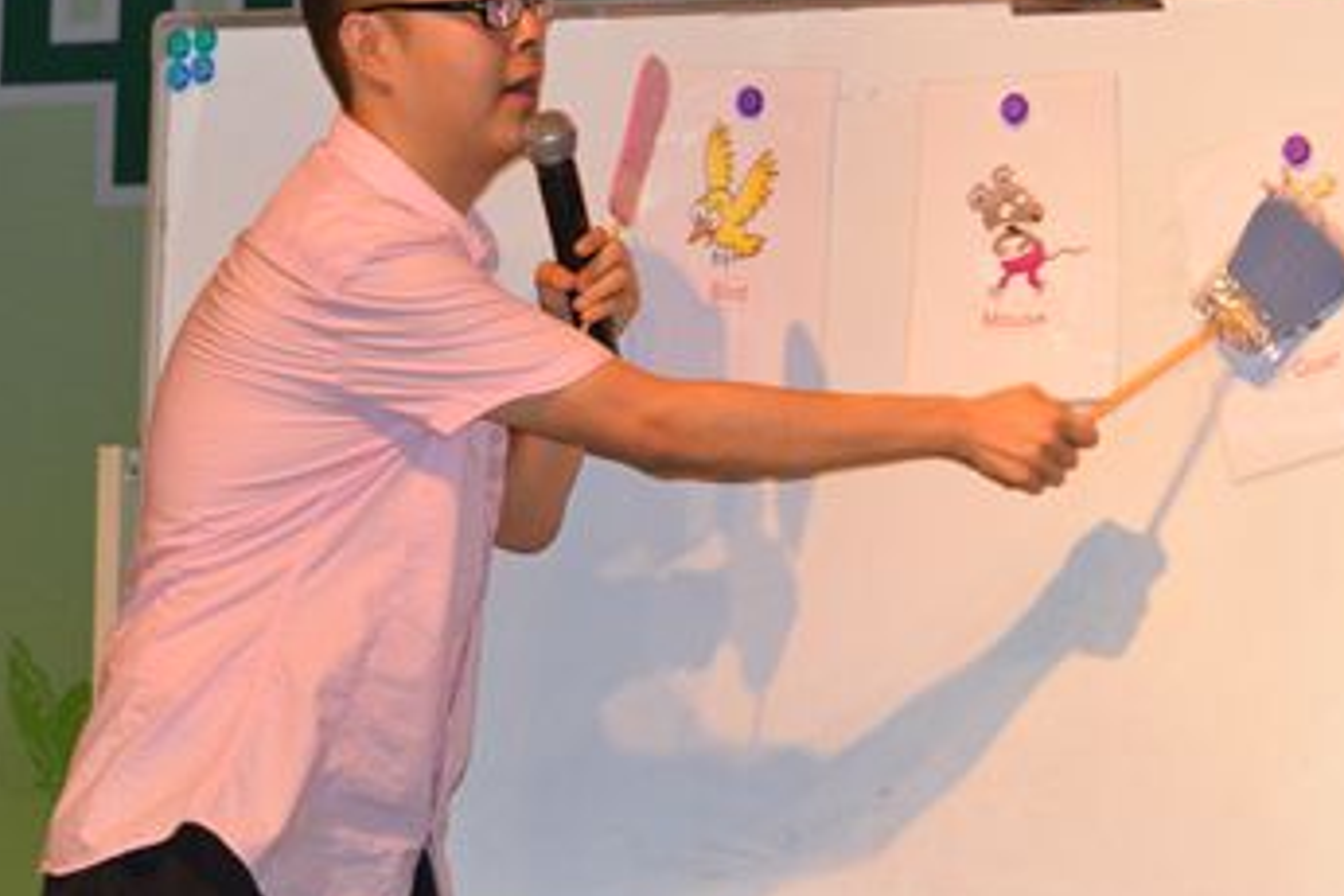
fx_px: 8661
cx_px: 1215
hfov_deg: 8.8
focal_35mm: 232
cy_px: 549
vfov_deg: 5.9
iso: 3200
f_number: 7.1
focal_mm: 100
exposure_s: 1/100
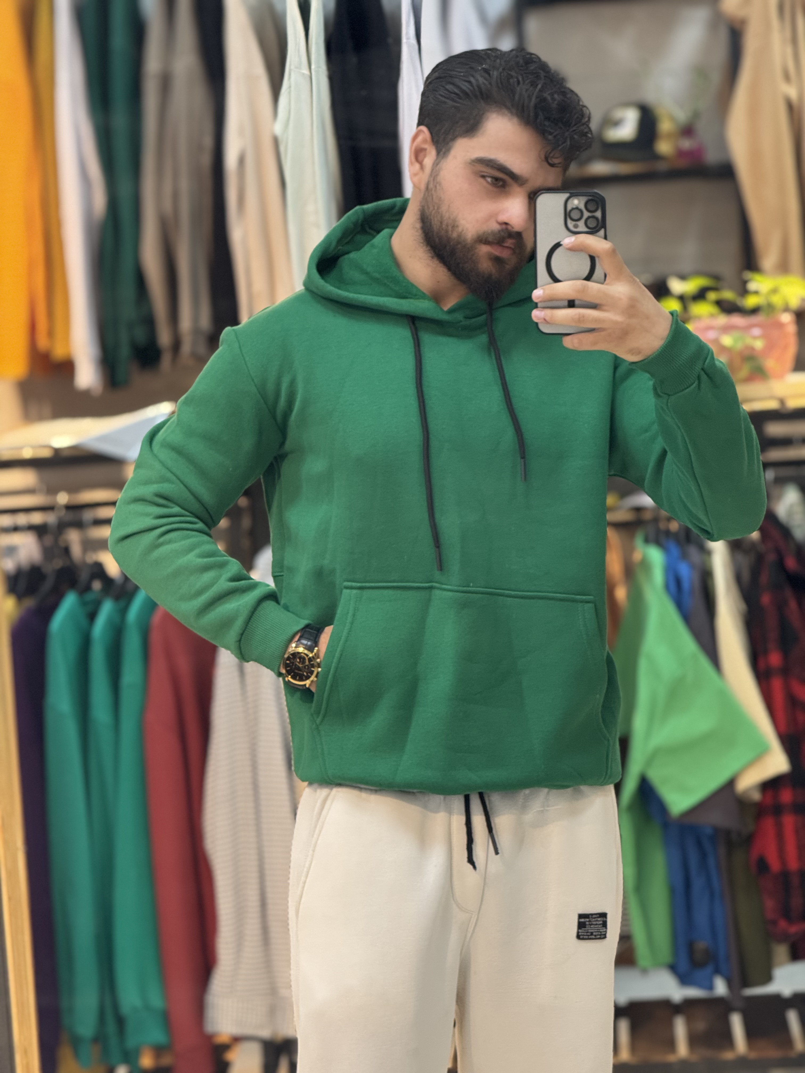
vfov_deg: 16.4
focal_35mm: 120
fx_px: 3721
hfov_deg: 12.3
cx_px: 402
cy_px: 536
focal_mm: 15.66
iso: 250
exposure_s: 1/50
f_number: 2.8
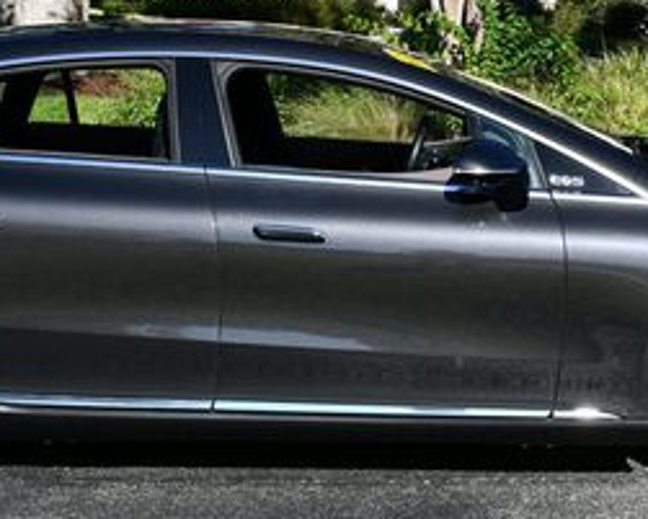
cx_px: 299
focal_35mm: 110
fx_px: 2110
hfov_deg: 17.5
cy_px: 41
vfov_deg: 13.9
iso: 100
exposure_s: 1/320
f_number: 9
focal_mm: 23
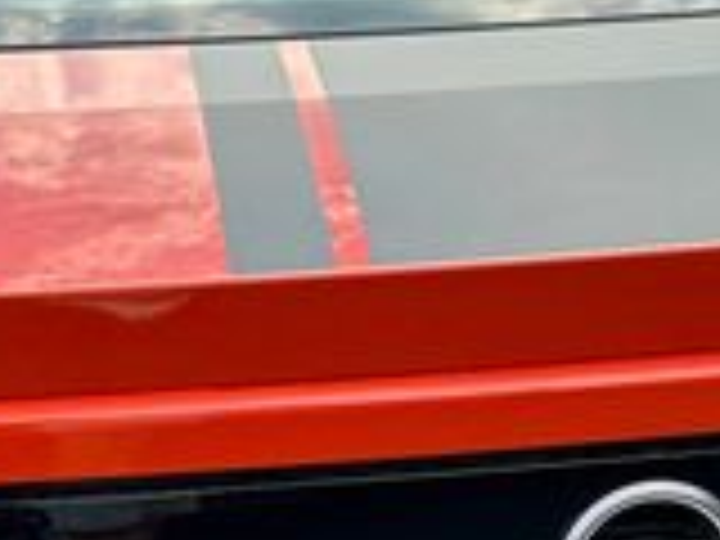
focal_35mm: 96
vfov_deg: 14.6
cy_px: 738
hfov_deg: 20.4
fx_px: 1997
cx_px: 441
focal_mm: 6.86
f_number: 1.78
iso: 80
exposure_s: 1/935
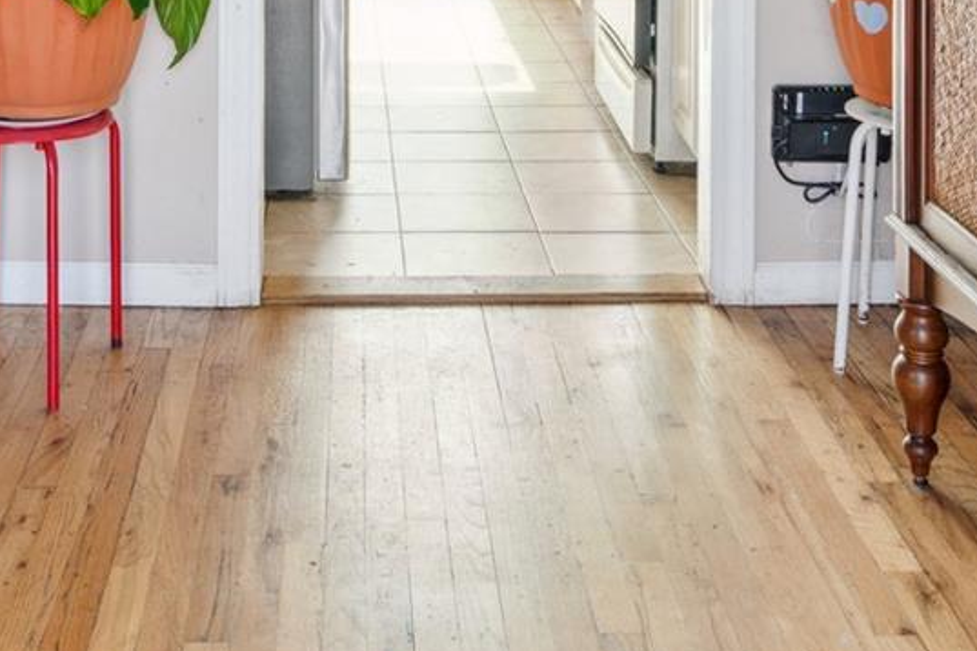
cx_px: 306
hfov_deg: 32.5
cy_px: -323
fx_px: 1655
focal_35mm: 61
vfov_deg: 19.4
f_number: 5.6
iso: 500
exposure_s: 1/80
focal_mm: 16
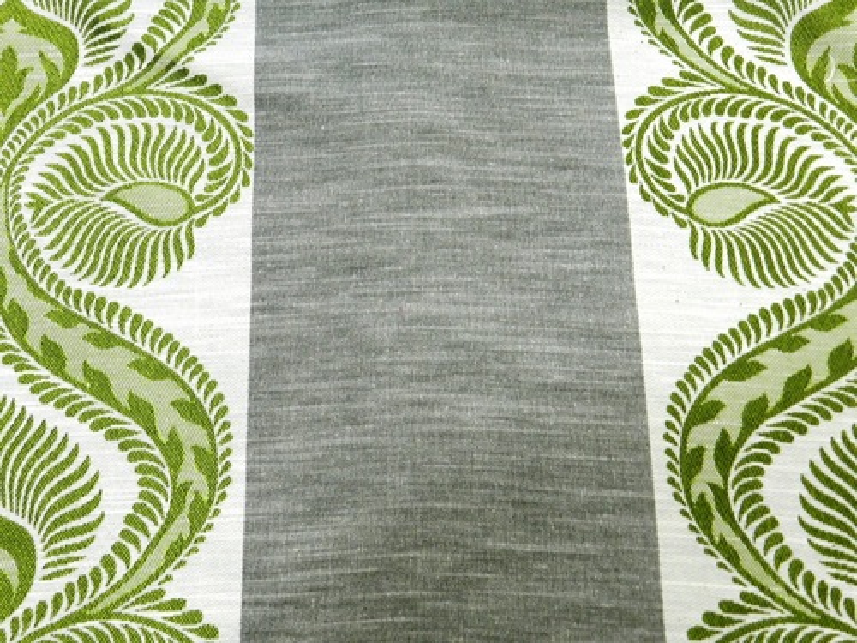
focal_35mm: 60
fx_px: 1485
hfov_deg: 32.2
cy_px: 322
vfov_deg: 24.4
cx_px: 428
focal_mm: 10.7
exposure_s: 1/13
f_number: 4.6
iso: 400
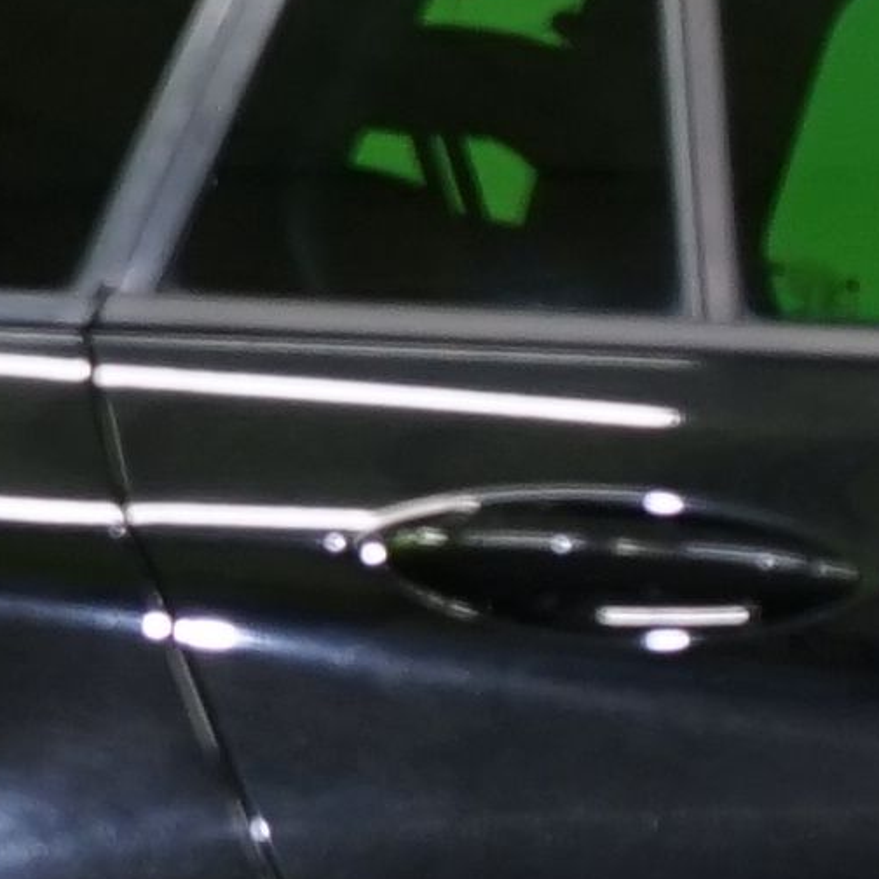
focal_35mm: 334
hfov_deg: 5.0
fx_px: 9595
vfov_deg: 5.2
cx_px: 2339
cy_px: 790
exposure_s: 1/25
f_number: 5.6
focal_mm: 33
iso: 640
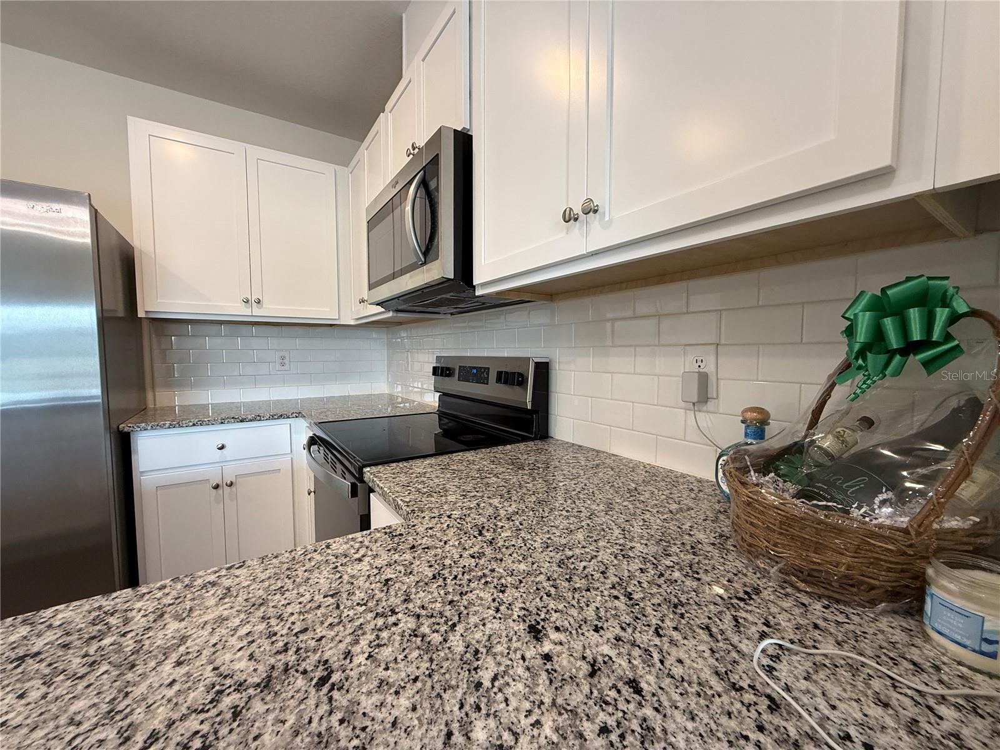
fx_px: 404
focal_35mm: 14
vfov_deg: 85.7
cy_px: 375
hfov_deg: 102.1
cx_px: 500
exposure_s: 1/60
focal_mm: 2.22
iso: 160
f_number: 2.2
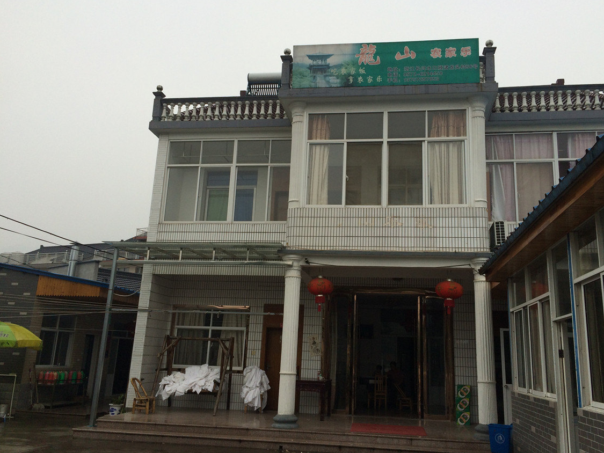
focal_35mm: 32
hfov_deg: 56.8
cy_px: 219
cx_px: 319
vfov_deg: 44.2
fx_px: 558
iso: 32
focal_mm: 4.12
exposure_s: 1/357
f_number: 2.2
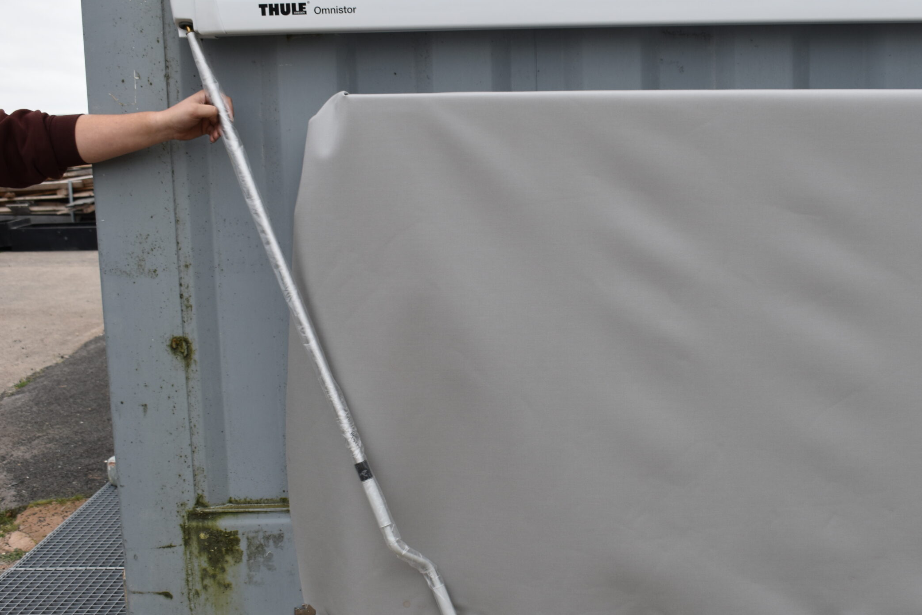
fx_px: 1229
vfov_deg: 28.1
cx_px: 566
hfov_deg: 40.9
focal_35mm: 48
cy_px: 345
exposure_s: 1/200
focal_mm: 26
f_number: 6.3
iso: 200
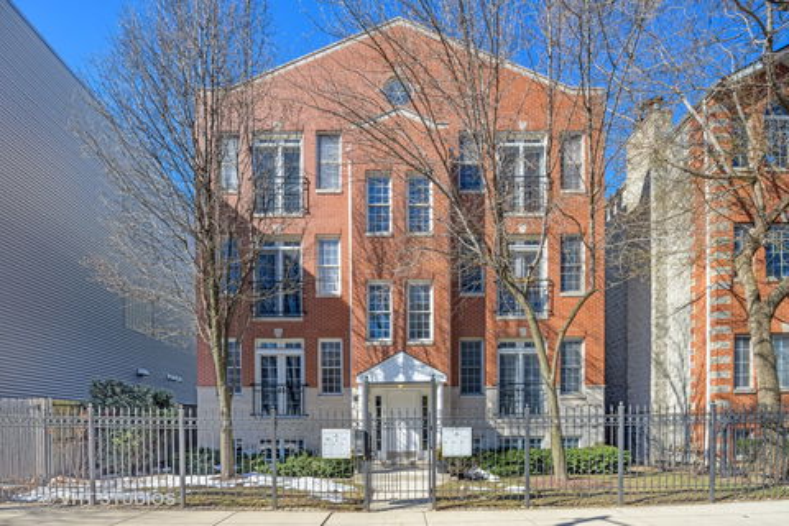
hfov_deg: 93.3
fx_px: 373
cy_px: 263
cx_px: 394
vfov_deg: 70.4
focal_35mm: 17
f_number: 11
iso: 64
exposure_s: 1/30
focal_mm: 17
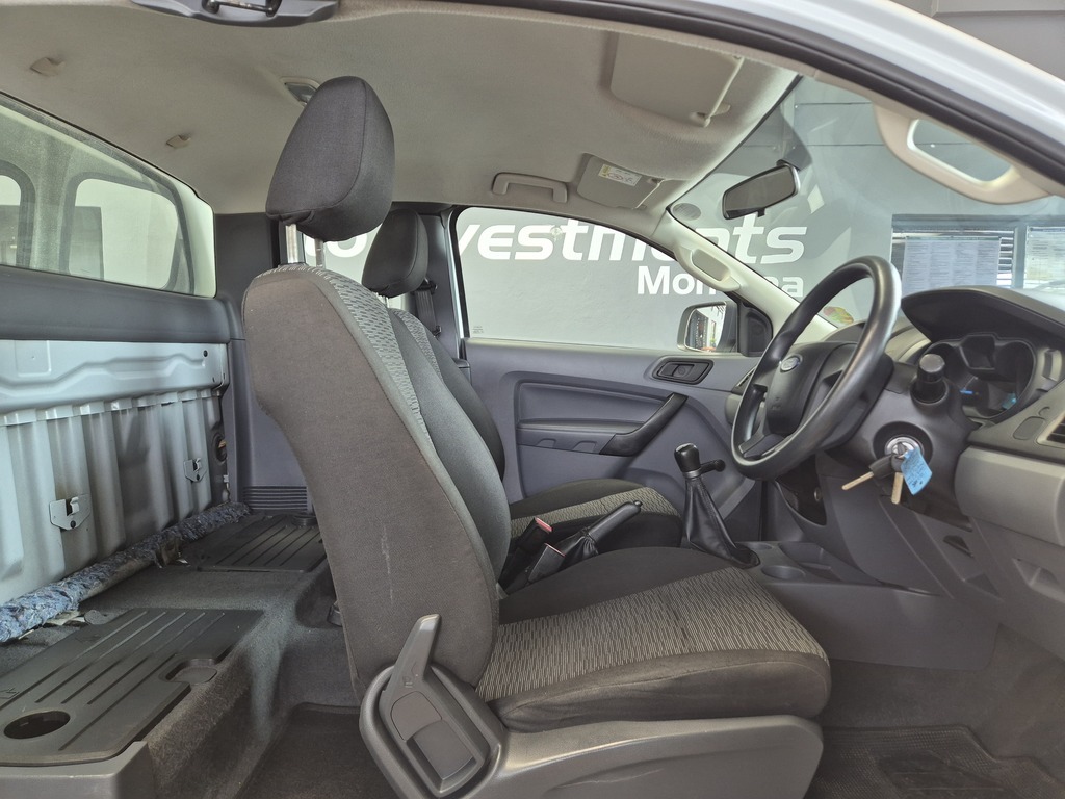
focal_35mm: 23
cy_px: 400
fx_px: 708
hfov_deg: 73.9
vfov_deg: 58.9
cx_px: 532
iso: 125
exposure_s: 1/100
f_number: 1.8
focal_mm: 5.4
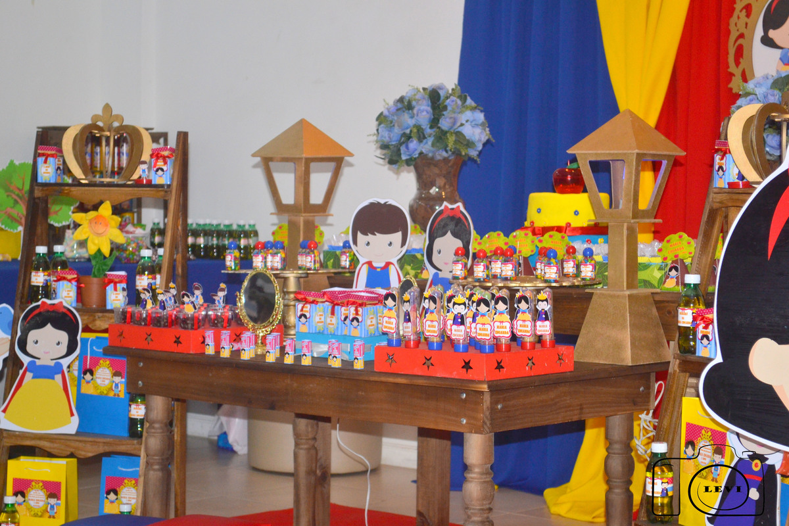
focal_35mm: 82
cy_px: 263
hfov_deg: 24.6
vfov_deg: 16.6
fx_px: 1808
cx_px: 394
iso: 400
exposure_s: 1/60
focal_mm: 55
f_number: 5.6
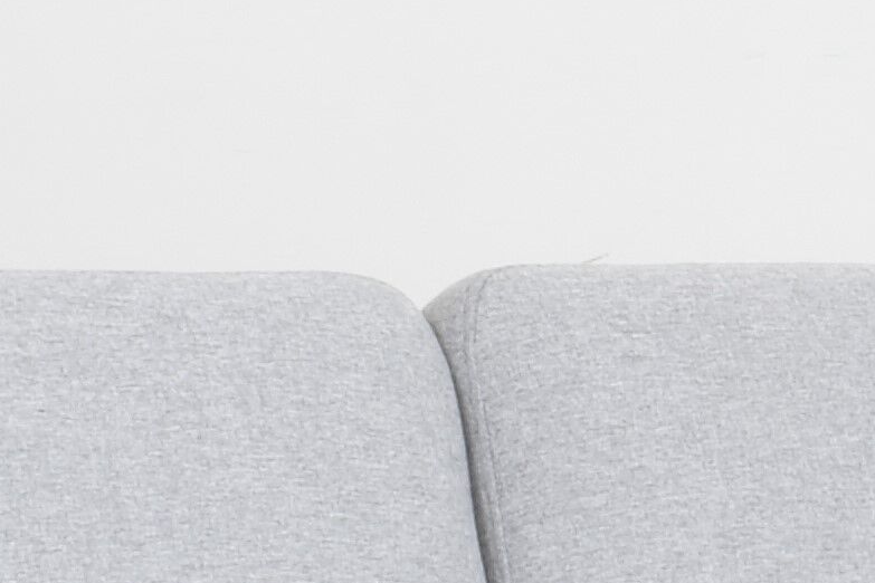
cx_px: 948
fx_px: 5031
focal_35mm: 207
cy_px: 582
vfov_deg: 6.6
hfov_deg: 9.8
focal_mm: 18
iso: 100
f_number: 22
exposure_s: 4
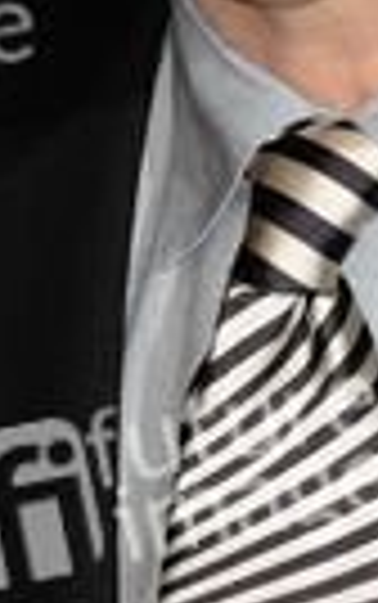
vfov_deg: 3.0
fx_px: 11670
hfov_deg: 1.9
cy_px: -189
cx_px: 295
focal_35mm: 710
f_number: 4
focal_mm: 155
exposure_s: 1/200
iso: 320
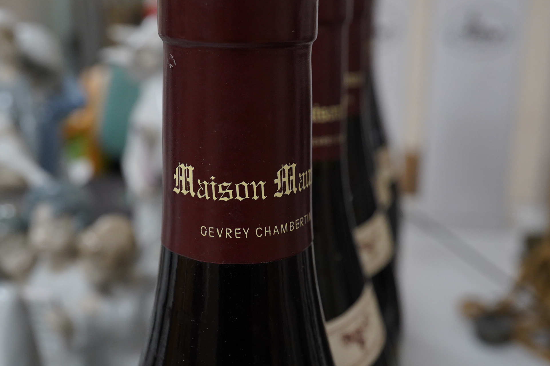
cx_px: 277
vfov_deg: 29.2
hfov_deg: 42.7
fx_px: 703
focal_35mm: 46
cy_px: 181
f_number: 11
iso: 2000
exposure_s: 1/125
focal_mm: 30
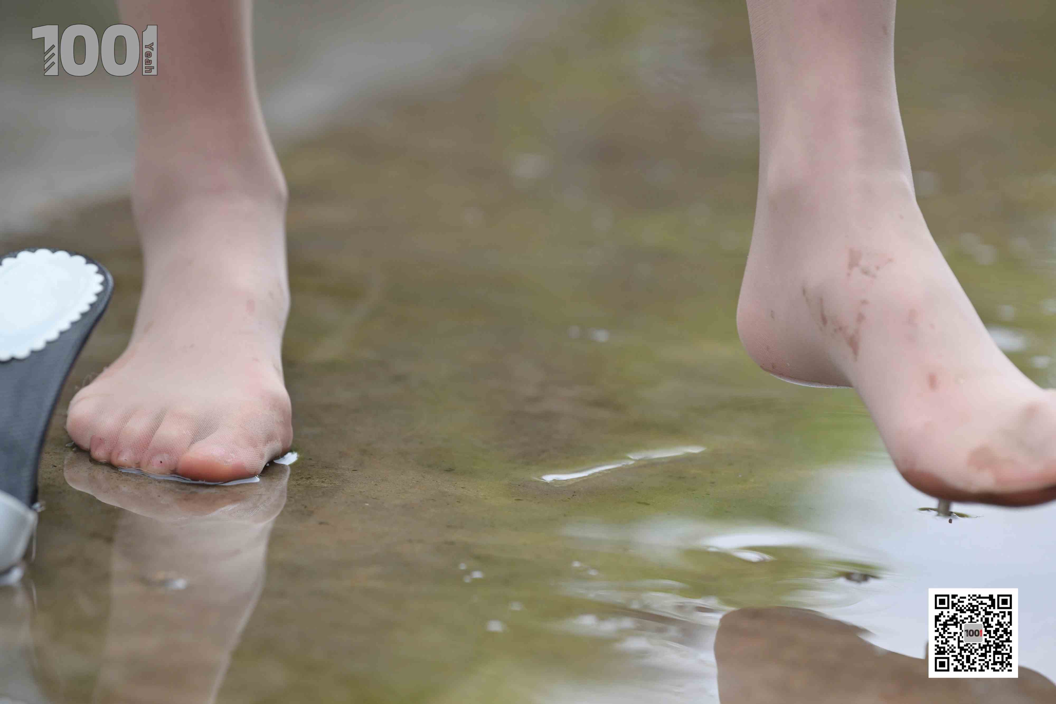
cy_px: 352
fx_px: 5866
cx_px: 528
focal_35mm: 200
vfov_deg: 6.9
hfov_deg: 10.3
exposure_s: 1/250
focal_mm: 200
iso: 640
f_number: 4.5
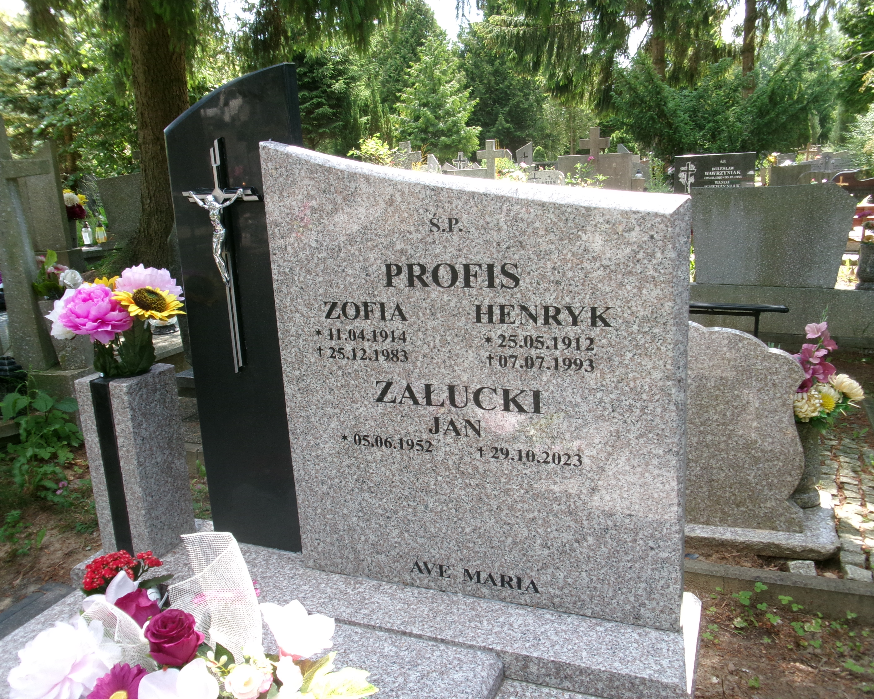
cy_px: 357
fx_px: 776
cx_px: 415
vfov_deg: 48.5
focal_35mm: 30
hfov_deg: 58.7
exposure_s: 1/140
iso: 100
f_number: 3.9
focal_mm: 5.1
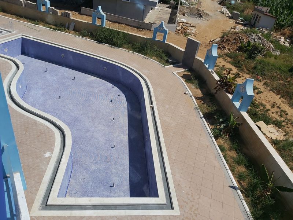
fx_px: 220
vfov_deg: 53.1
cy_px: 110
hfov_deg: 67.3
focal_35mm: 26
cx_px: 146
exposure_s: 1/5513
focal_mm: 3.92
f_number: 1.7
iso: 64
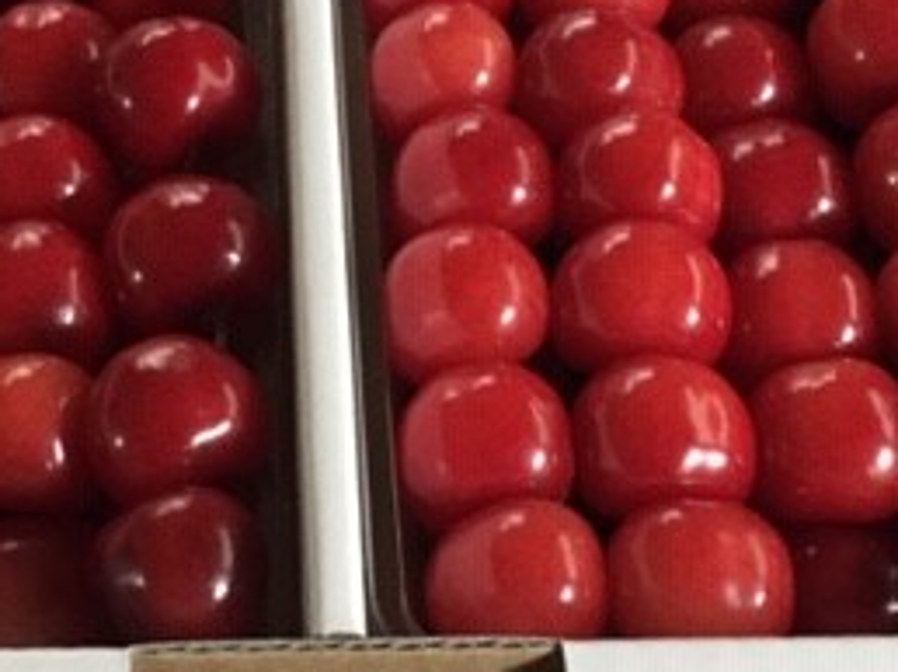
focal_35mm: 72
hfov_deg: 26.9
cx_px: 296
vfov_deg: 20.4
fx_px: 1866
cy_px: 341
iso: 320
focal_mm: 4.15
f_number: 2.2
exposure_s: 1/15
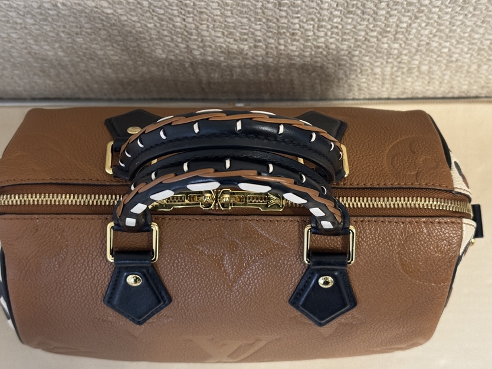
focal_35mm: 58
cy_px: 173
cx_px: 239
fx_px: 825
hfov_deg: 33.2
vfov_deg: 25.2
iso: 320
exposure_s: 1/33
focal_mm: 6.76
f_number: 1.78
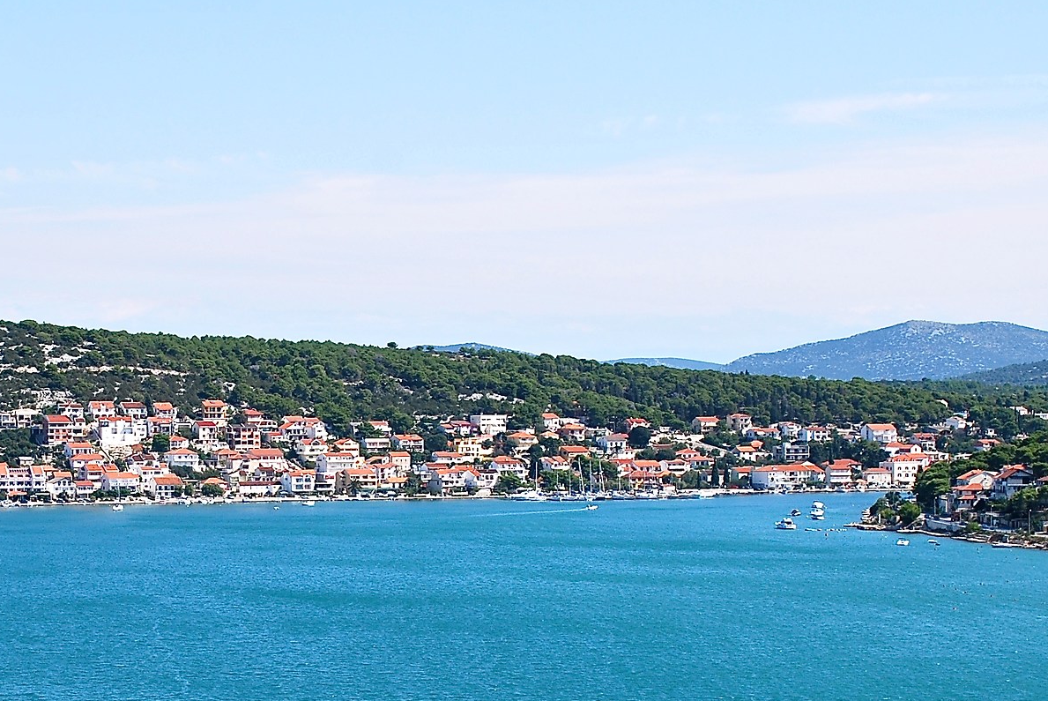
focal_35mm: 106
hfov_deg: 19.2
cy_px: 474
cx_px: 314
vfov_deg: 12.9
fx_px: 3089
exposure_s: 1/250
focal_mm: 35
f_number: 8
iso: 100
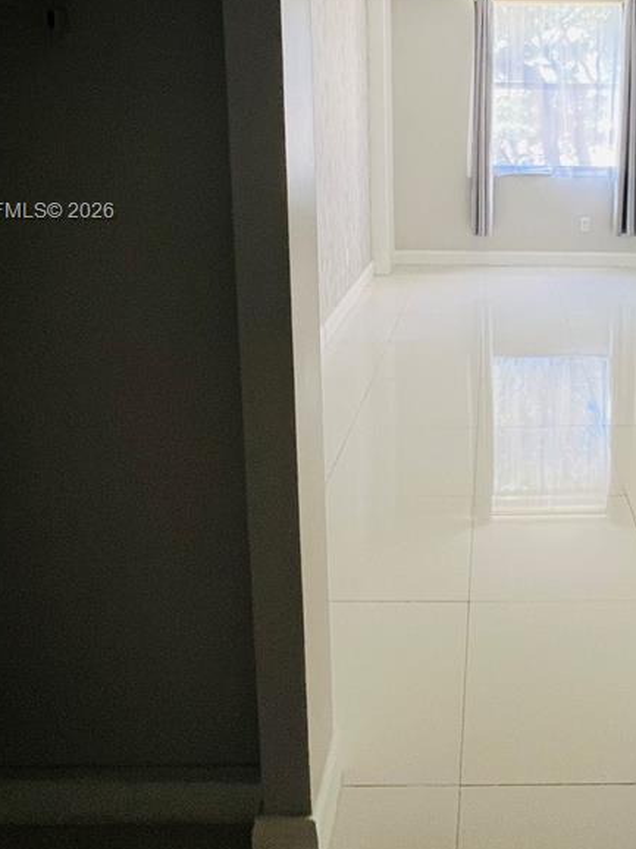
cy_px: 213
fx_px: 662
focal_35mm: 27
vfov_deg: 61.7
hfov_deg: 48.6
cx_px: 504
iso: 250
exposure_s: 1/99
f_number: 1.8
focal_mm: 1.57
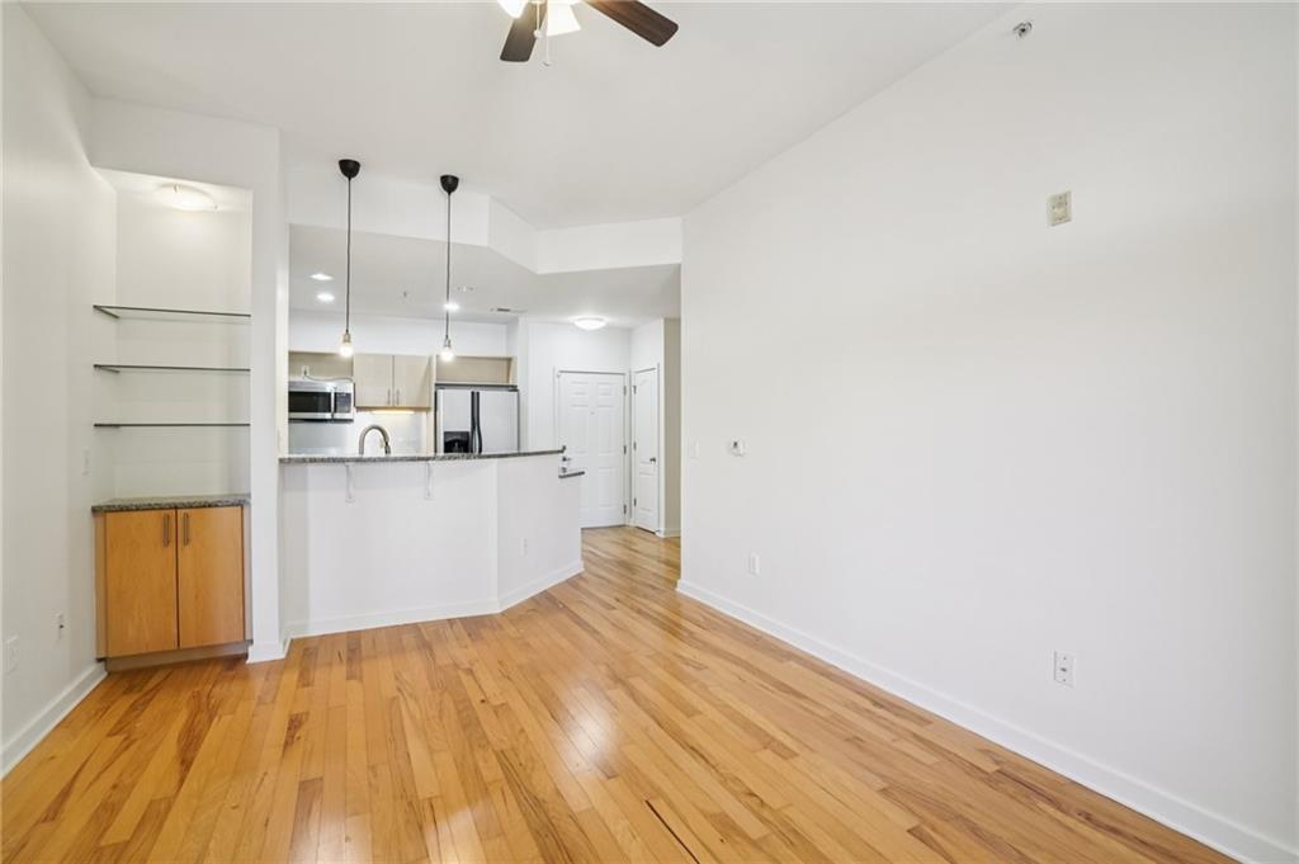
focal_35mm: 16
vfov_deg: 73.7
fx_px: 577
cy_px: 432
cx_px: 650
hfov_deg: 96.8
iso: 400
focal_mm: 16
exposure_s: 1/8
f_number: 8
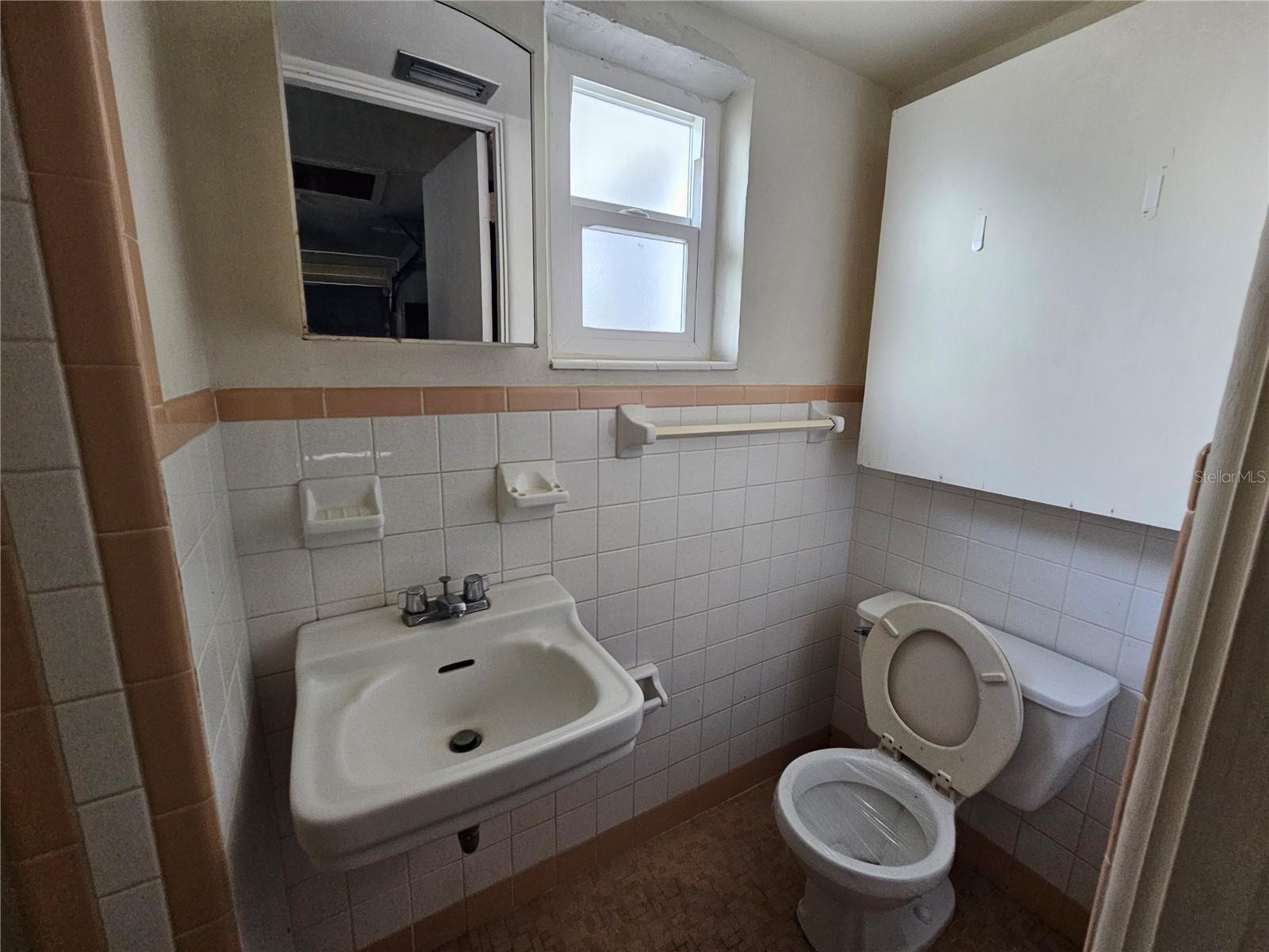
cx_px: 634
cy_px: 476
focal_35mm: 13
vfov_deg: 89.9
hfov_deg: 106.2
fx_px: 477
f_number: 2.2
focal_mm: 2.2
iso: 400
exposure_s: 1/40
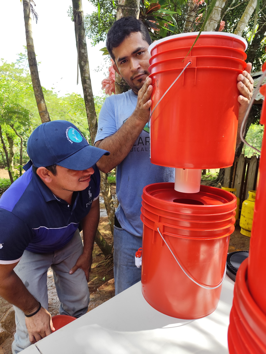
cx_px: 133
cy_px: 177
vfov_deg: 73.9
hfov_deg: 58.9
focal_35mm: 23
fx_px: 236
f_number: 1.65
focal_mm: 6.19
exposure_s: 1/227
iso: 50
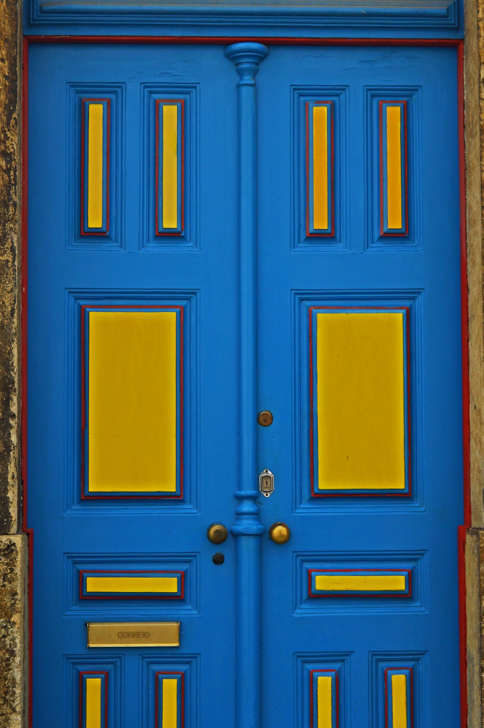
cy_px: 371
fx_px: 1789
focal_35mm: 89
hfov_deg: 15.4
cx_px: 248
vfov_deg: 23.0
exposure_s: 1/1000
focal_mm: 55
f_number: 5.6
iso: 200
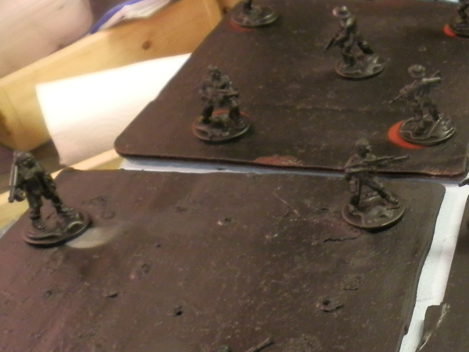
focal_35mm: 65
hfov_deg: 26.9
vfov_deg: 22.4
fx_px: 881
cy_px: 253
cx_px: 543
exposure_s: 1/8
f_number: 3.1
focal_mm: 5
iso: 200
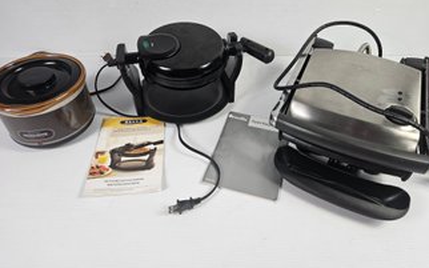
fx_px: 304
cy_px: 102
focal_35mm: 26
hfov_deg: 70.4
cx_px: 218
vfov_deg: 47.2
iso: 160
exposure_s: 1/120
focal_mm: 5.4
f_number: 1.8
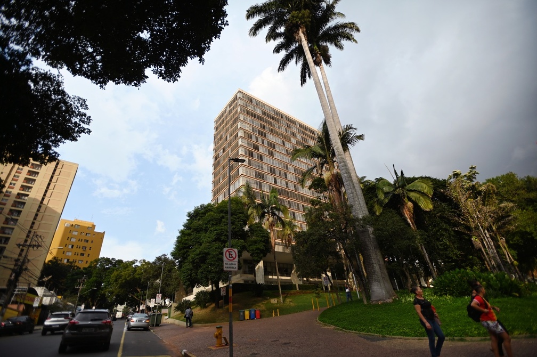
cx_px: 268
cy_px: 178
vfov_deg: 70.3
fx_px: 253
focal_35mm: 17
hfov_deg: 93.3
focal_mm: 17
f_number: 3.2
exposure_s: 1/2000
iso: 200
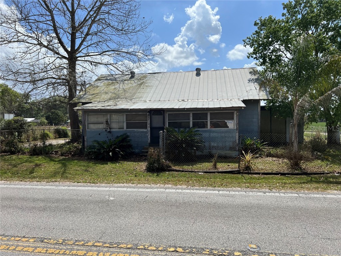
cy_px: 128
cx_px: 170
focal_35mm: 26
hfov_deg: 67.3
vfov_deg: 53.1
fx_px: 256
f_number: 1.5
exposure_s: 1/7463
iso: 50
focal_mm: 5.7
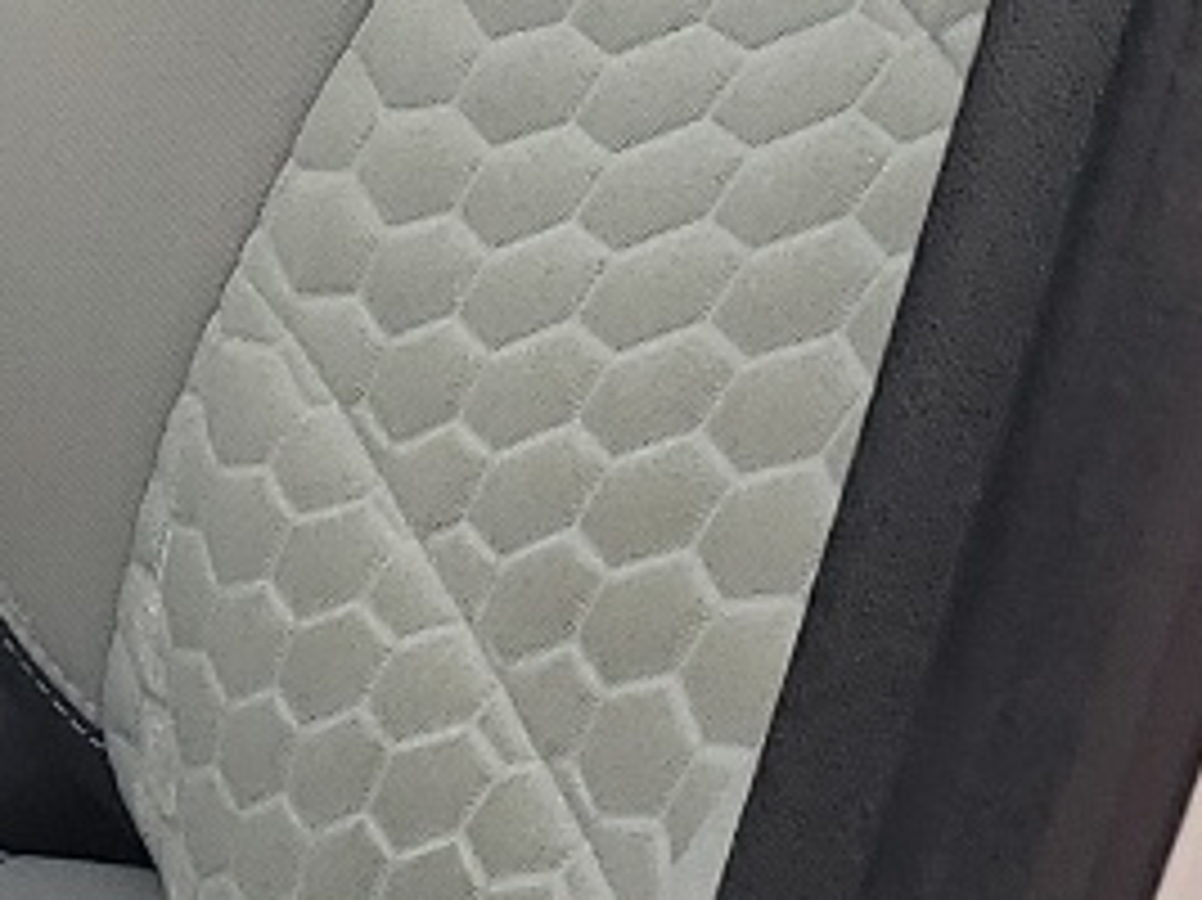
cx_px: -1607
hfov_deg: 10.9
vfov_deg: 9.5
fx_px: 5414
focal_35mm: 156
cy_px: 207
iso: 50
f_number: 1.5
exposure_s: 1/714
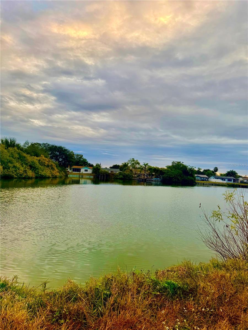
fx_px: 229
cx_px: 124
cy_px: 165
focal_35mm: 24
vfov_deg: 71.6
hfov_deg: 56.8
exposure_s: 1/822
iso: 80
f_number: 1.78
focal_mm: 6.76
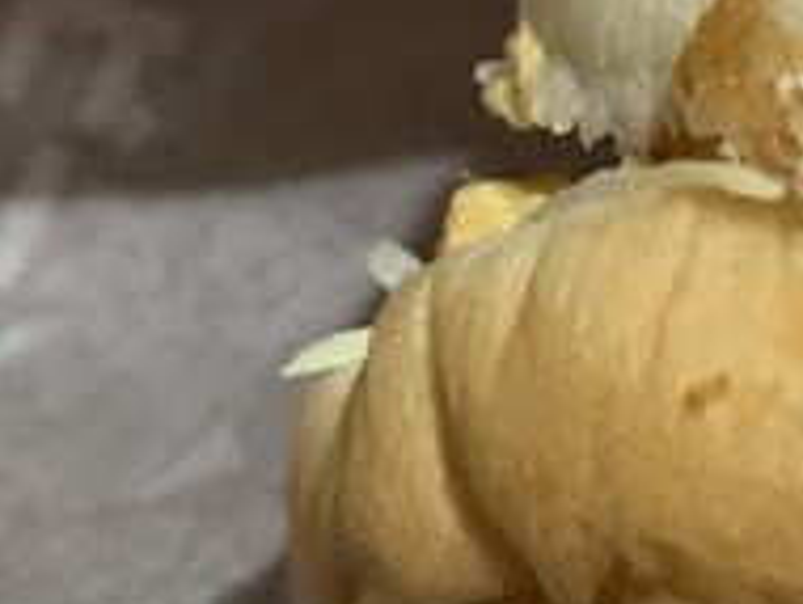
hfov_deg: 15.7
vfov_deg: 11.8
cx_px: 816
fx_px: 2857
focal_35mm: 123
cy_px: -175
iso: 320
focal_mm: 4.25
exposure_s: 1/25
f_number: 1.8
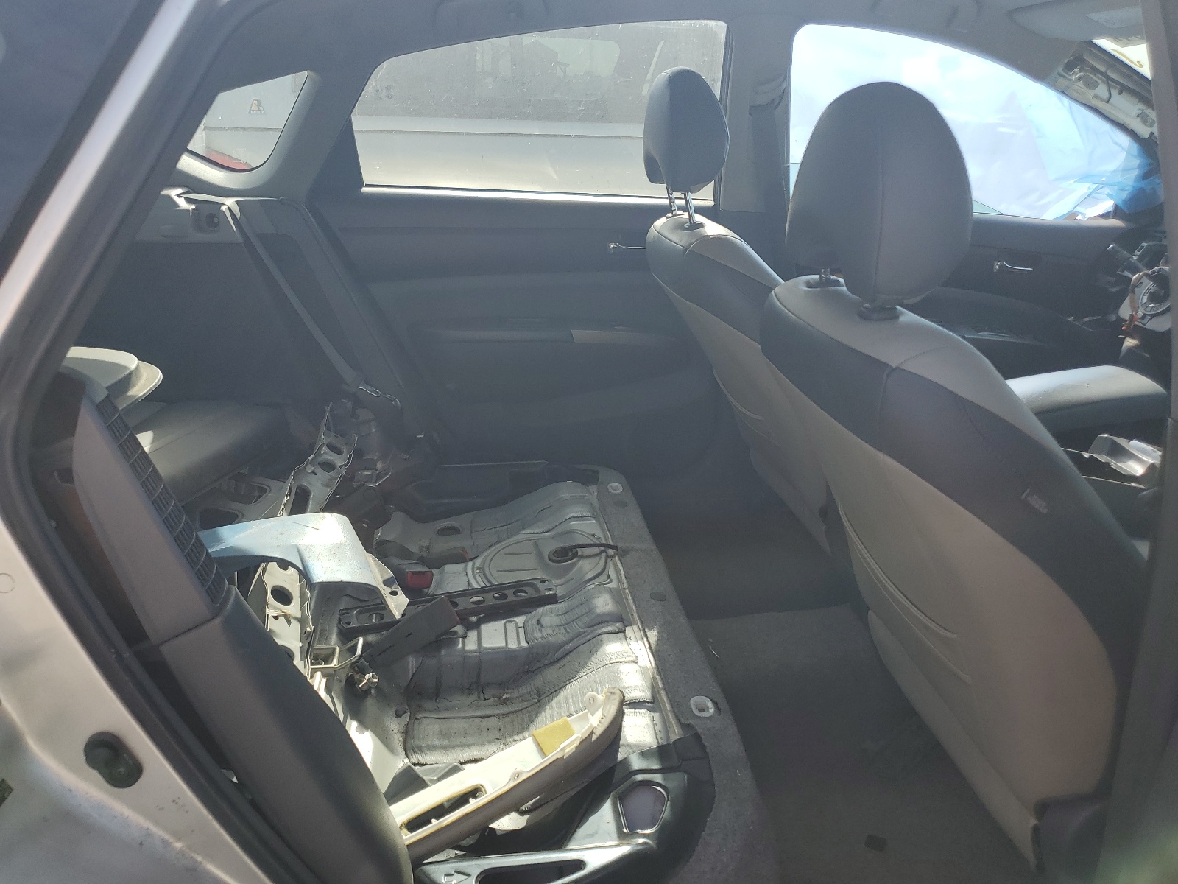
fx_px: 885
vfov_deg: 53.1
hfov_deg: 67.3
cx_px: 589
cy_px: 442
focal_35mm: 26
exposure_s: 1/1667
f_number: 1.5
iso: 50
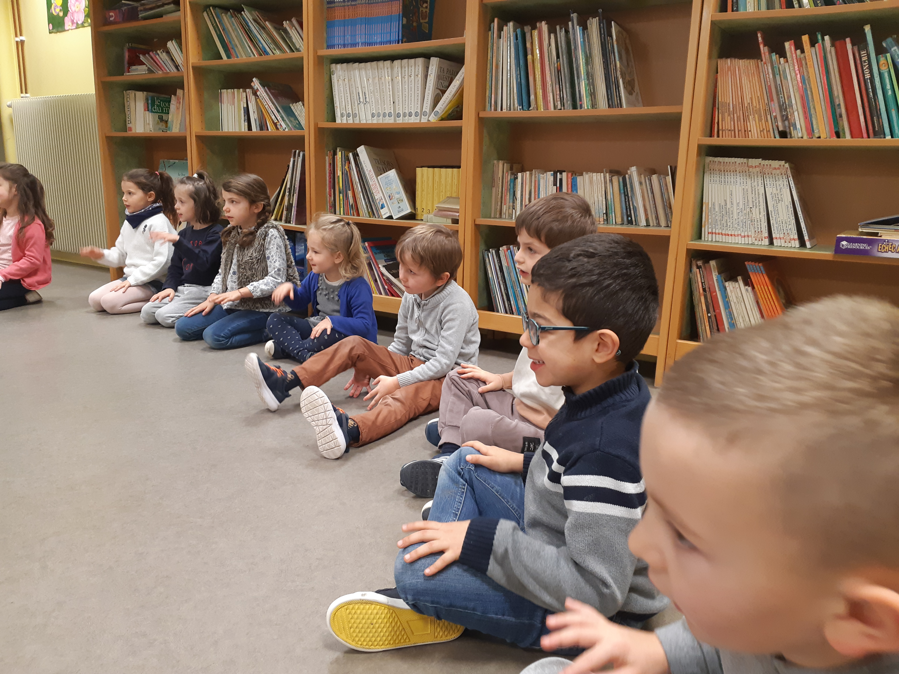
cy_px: 337
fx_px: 675
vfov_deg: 53.1
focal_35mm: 26
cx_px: 450
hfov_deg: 67.3
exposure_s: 1/50
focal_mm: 3.93
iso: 160
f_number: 1.7
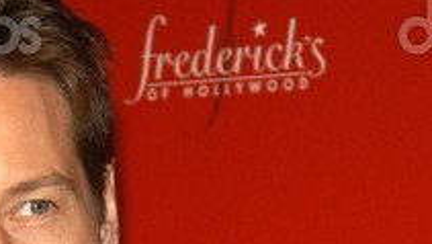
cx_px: -147
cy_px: 852
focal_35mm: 380
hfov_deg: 5.6
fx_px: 4356
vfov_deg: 3.1
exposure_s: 1/180
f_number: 5.6
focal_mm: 50
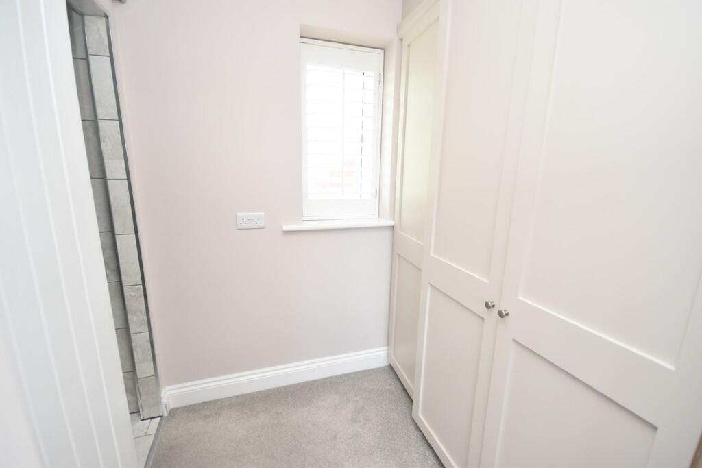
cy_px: 234
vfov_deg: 77.3
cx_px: 351
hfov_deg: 100.4
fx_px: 293
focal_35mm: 15
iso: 900
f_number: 4
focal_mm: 10
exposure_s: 1/125
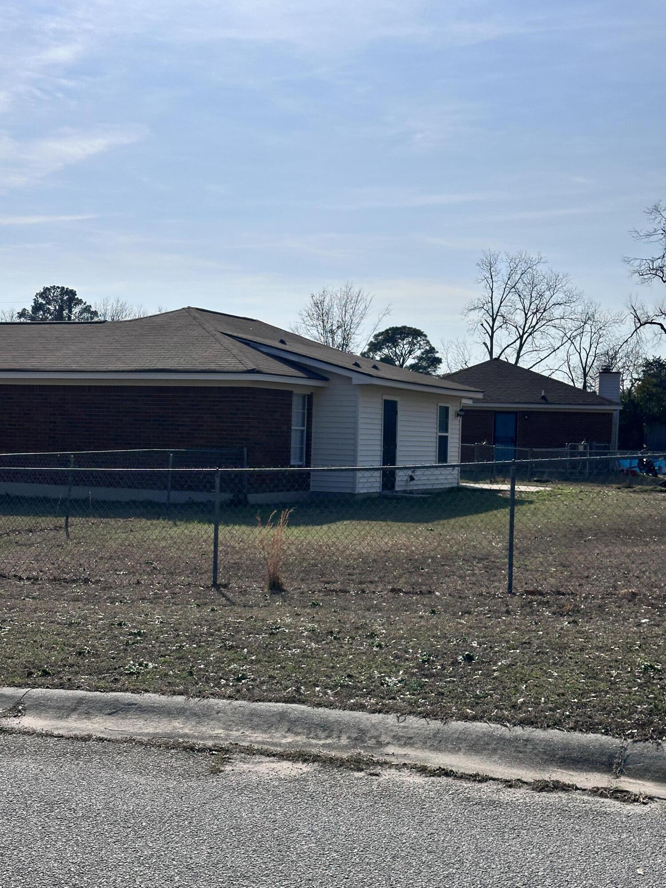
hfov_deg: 30.3
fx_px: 1231
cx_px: 333
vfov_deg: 39.7
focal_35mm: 48
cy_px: 444
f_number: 1.78
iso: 64
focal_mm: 6.86
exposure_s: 1/13699
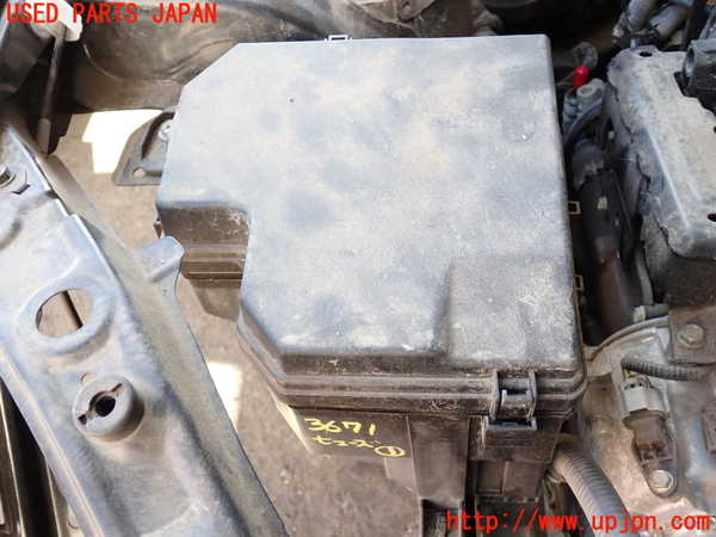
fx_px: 662
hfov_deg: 56.8
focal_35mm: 32
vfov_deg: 44.2
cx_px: 358
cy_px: 268
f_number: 2.4
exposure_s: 1/60
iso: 160
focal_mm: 5.79
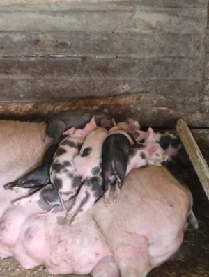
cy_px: 138
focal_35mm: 70
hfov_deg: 21.1
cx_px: 104
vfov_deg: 27.7
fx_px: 562
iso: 2210
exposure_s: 1/16.7
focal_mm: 3.98
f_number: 1.8
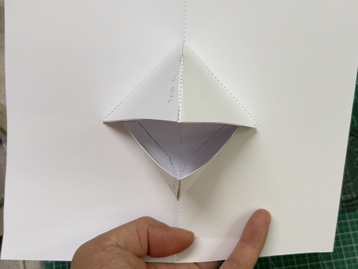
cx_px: 179
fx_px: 538
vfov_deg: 28.0
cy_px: 134
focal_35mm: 52
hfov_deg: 36.8
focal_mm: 5.96
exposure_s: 1/33
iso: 160
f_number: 1.6
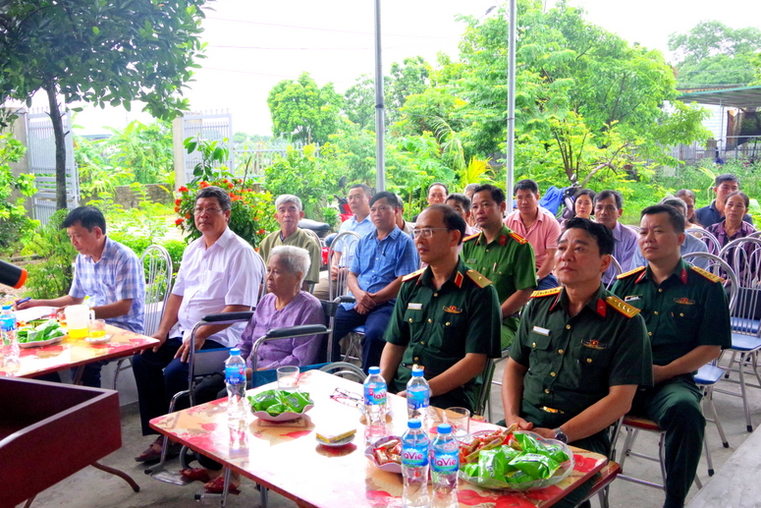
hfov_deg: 58.7
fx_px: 677
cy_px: 257
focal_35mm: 32
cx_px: 379
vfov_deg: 41.1
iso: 3200
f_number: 9
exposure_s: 1/400
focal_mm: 21
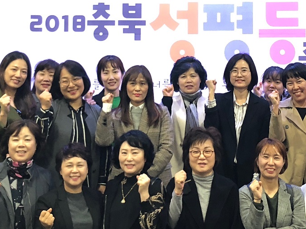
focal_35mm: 83
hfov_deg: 23.5
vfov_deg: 17.6
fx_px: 734
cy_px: 44
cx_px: 189
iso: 64
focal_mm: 3.99
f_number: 1.8
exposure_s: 1/15
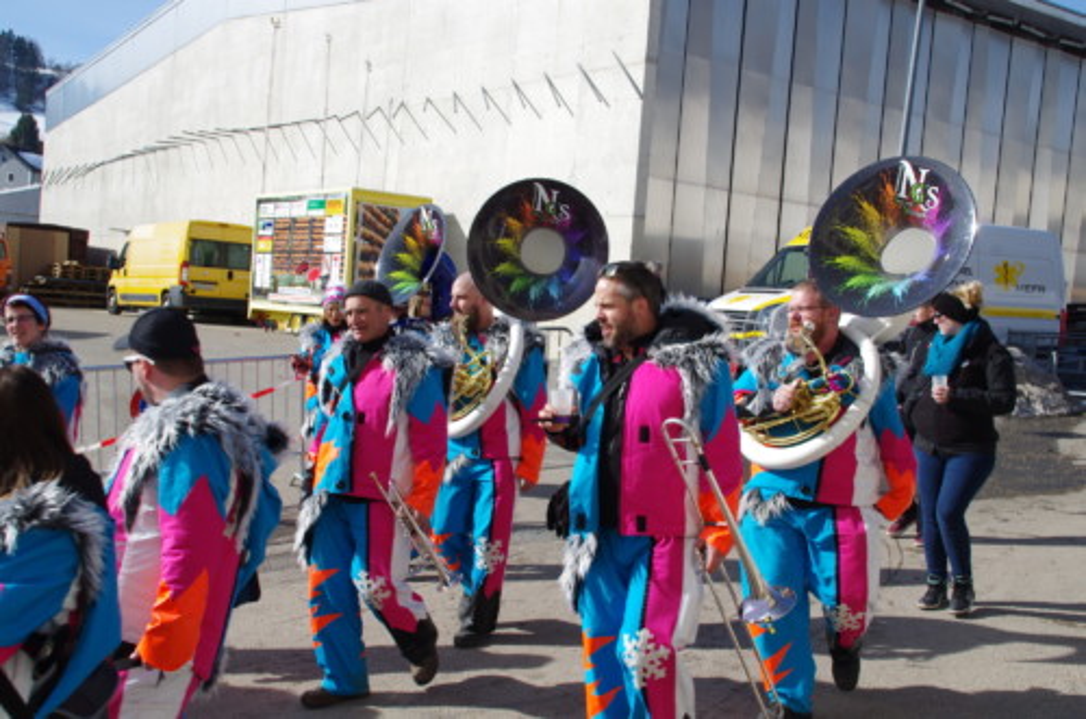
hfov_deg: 46.5
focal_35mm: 42
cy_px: 360
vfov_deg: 31.7
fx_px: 1264
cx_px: 543
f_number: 11
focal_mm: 28
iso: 100
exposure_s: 1/125
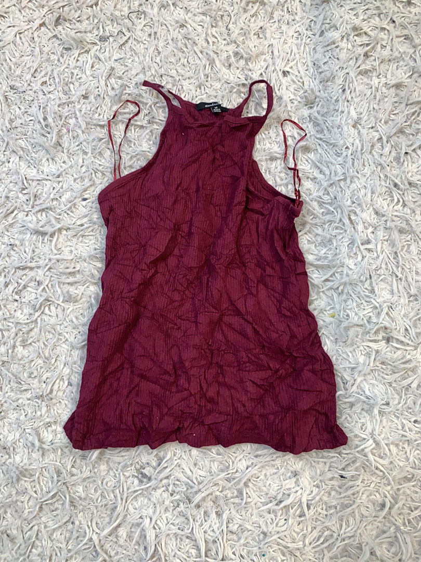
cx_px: 210
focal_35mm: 26
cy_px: 281
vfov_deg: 67.3
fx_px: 422
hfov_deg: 53.1
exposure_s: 1/100
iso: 64
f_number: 1.8
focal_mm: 4.25
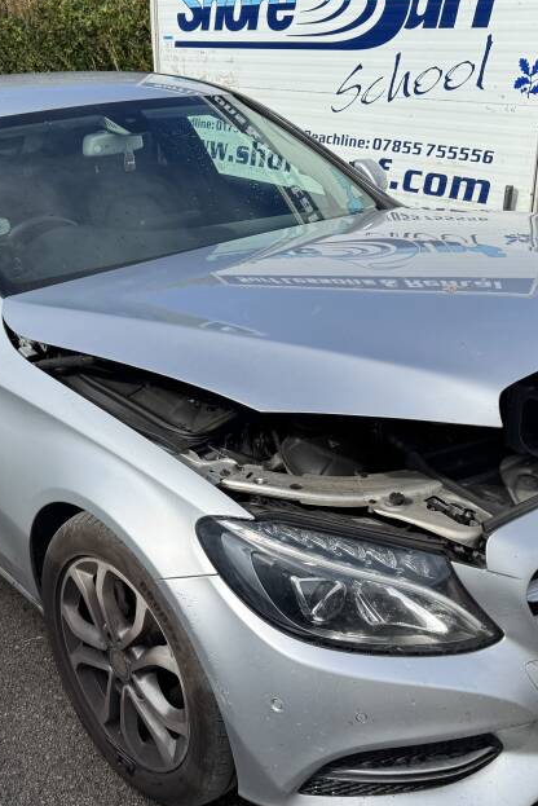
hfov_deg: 32.6
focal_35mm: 41
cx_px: 229
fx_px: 918
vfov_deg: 47.4
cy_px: 423
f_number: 1.78
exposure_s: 1/3413
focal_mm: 6.76
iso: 80
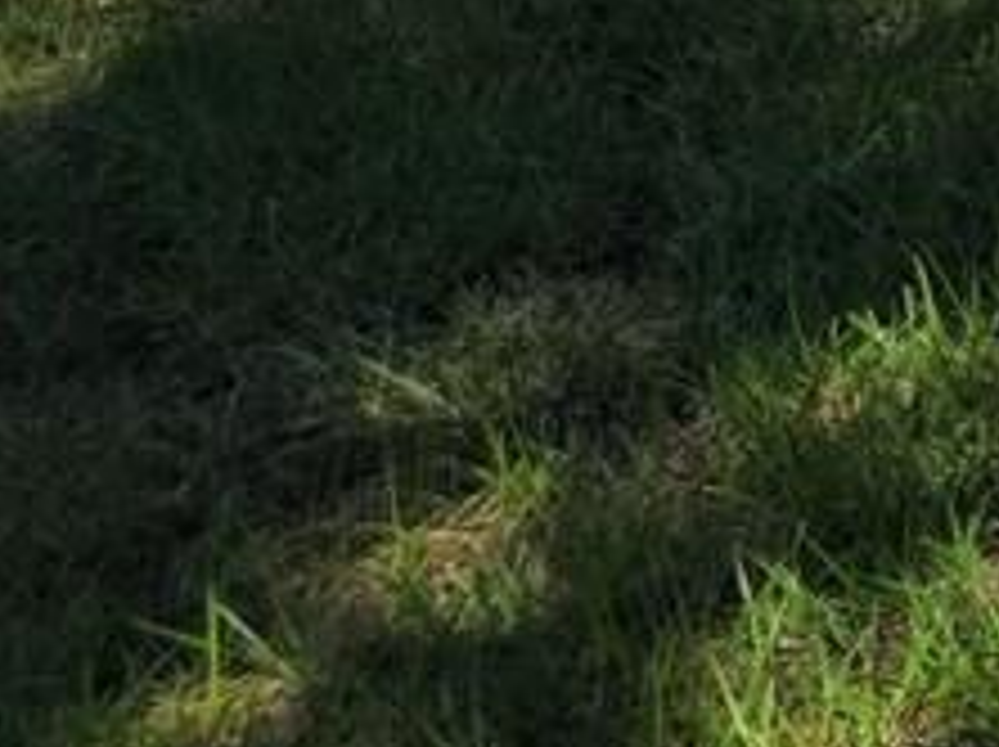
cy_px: -1490
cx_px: 3236
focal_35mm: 166
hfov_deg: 9.0
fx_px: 4786
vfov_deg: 7.8
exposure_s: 1/6574
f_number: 1.7
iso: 80
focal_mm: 6.3
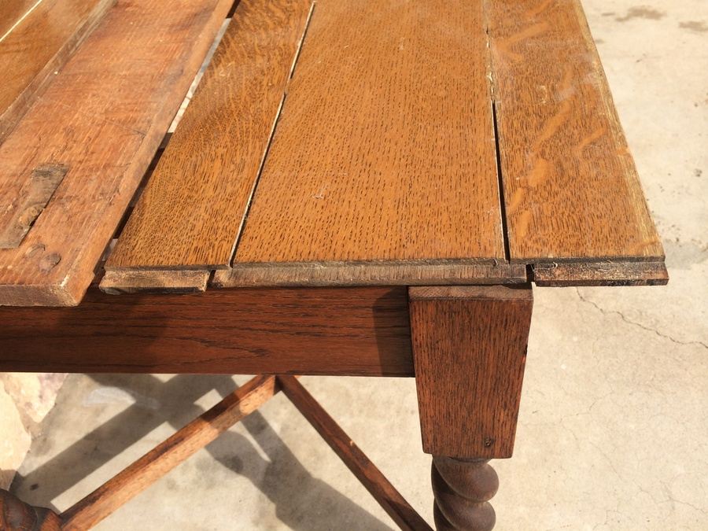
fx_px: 614
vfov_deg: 46.8
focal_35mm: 30
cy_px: 266
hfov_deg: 60.0
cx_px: 354
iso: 40
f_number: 2.2
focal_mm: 4.12
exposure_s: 1/1325
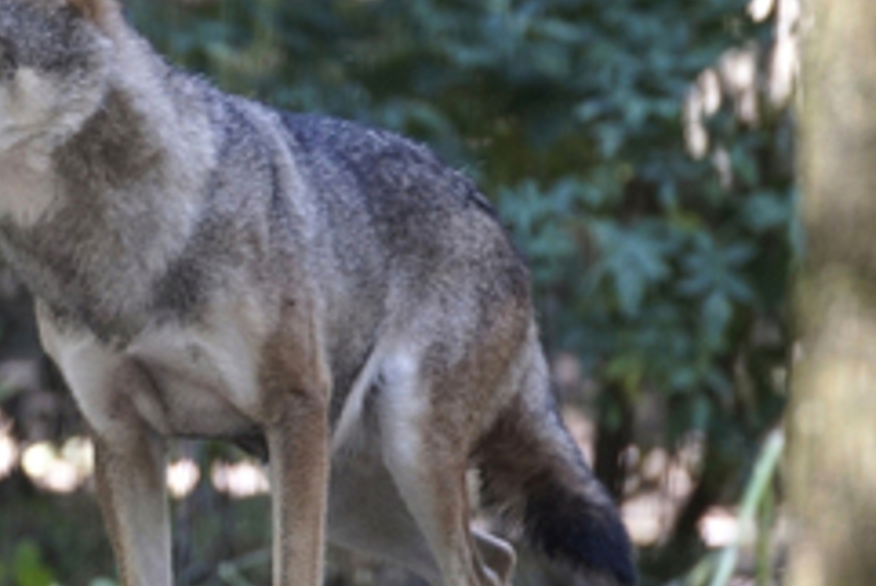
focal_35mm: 994
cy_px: 158
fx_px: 24201
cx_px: -40
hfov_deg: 2.1
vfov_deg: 1.4
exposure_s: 1/80
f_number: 4
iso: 320
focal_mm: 200
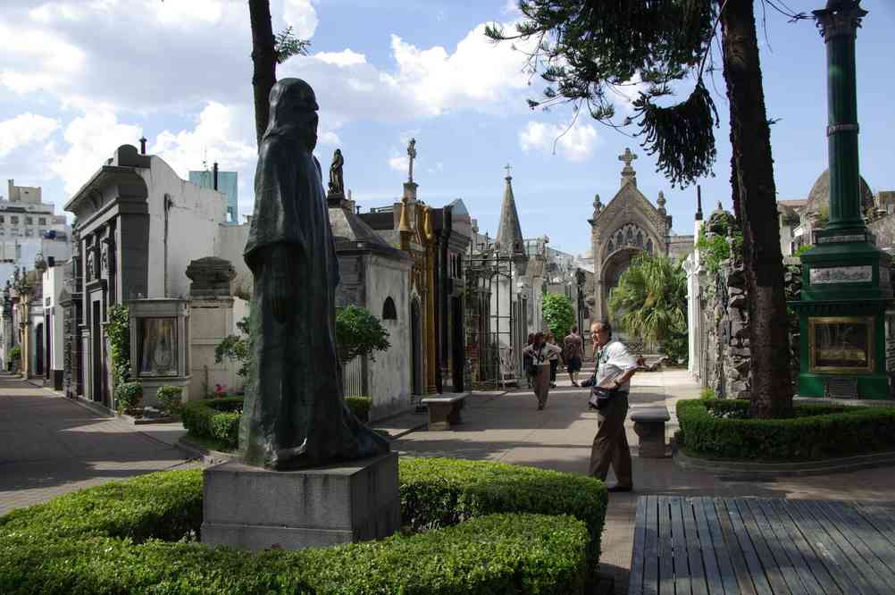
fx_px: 861
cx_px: 448
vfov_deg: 38.1
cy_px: 298
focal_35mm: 35
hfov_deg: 54.9
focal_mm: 23.1
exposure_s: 1/125
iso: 100
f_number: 6.7
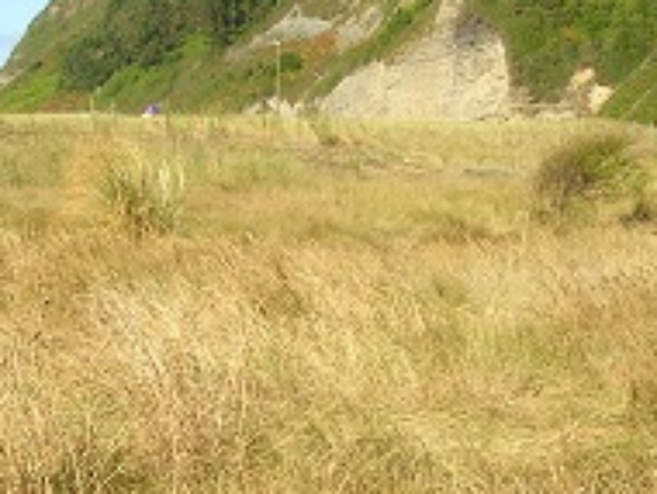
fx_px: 1558
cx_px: 287
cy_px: 370
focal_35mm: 82
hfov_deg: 23.8
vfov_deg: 17.9
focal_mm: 5.8
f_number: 5.6
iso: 50
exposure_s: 1/214
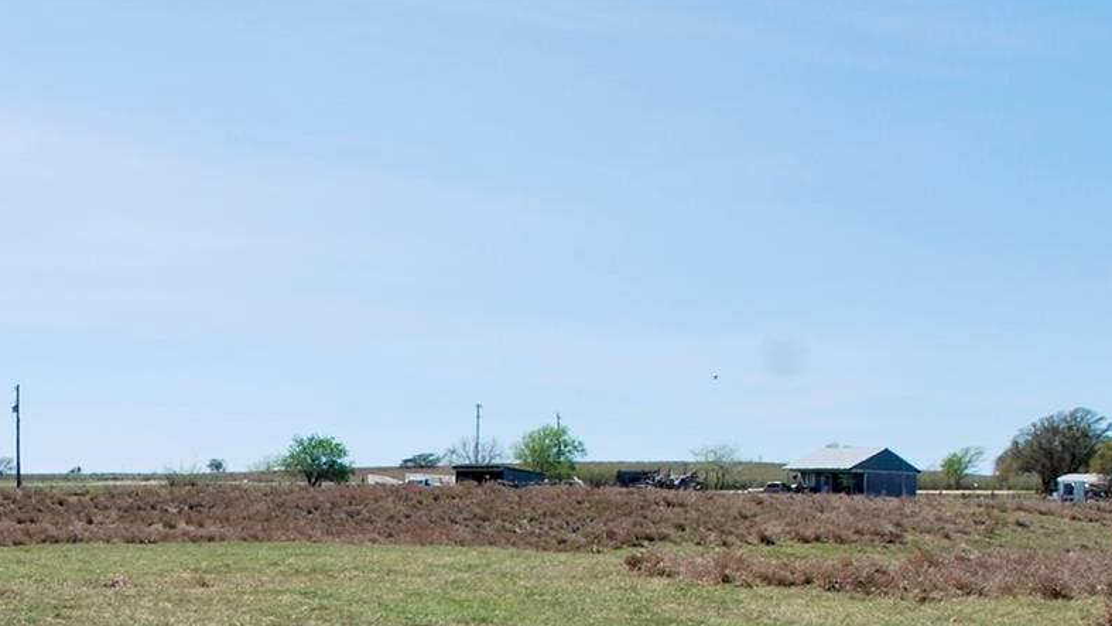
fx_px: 2654
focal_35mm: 90
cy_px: 725
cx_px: 110
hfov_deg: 23.1
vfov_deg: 13.1
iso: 100
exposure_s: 1/250
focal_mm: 22
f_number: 8
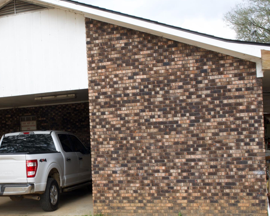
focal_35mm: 56
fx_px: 447
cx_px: 44
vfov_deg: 27.0
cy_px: 145
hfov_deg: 32.4
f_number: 16
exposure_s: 1/60
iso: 400
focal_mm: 29
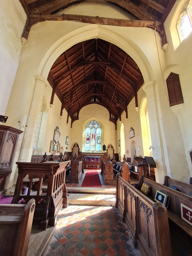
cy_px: 128
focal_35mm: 13
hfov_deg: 89.9
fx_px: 96
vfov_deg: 106.2
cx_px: 96
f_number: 2.2
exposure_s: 1/50
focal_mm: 1.74
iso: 125
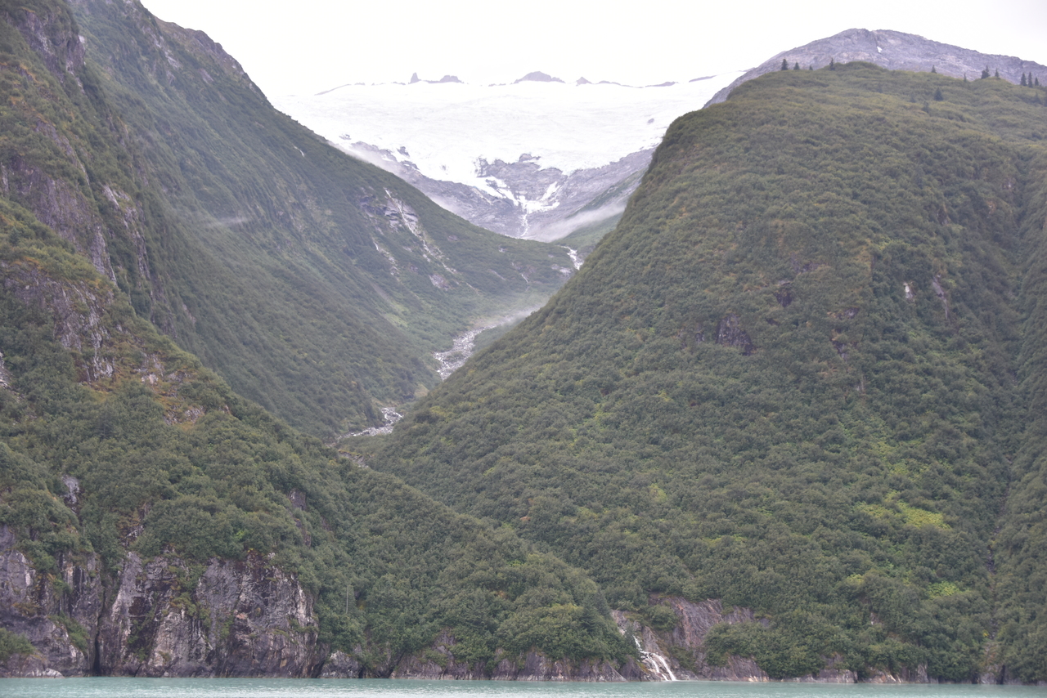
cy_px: 349
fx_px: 1687
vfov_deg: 23.4
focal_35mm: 58
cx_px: 524
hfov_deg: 34.5
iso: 400
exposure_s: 1/125
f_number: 4.5
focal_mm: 58
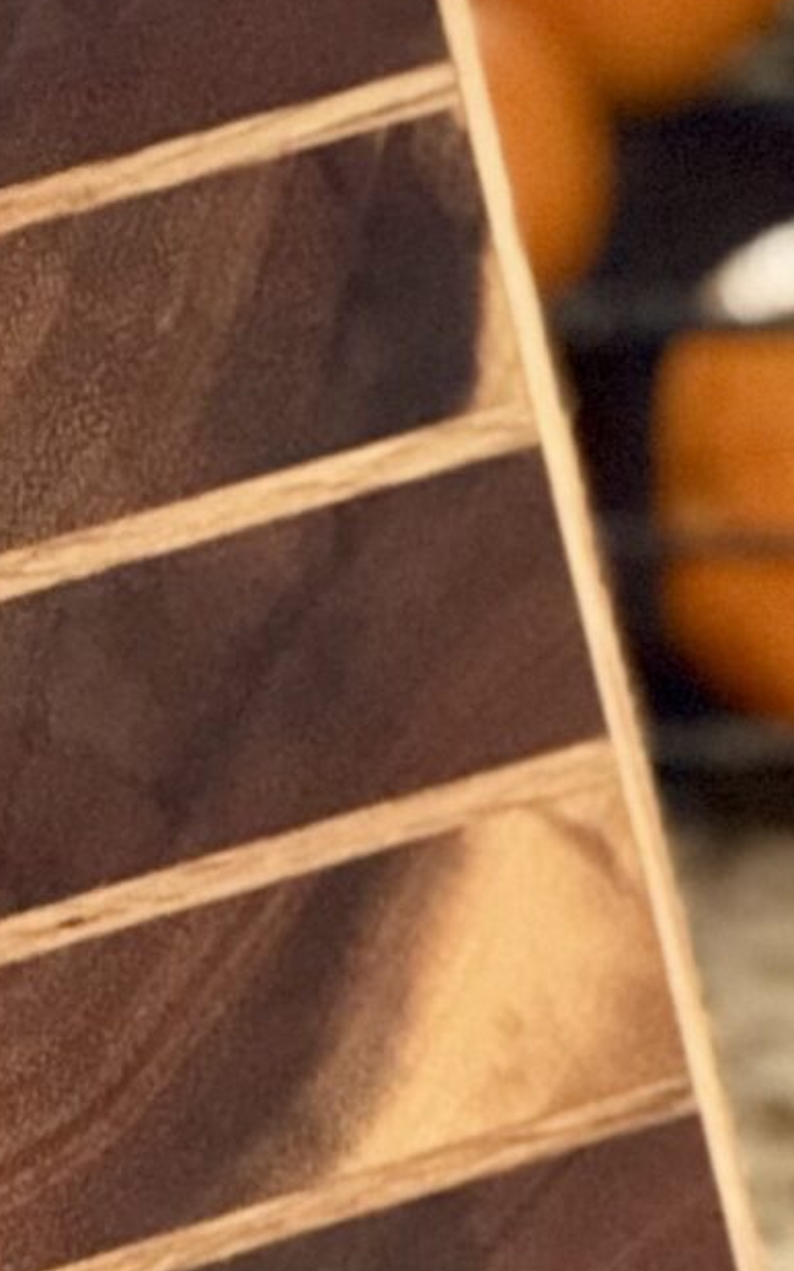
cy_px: 955
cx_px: -946
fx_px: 18207
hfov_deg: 2.5
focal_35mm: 526
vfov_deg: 4.0
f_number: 2.8
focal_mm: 15.66
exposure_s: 1/40
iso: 640
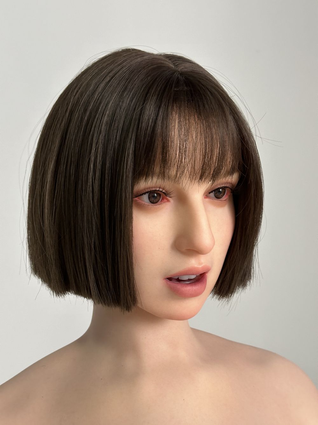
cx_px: 159
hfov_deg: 30.3
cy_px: 212
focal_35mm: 48
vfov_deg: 39.7
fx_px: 588
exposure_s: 1/50
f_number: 1.78
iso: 250
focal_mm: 6.86
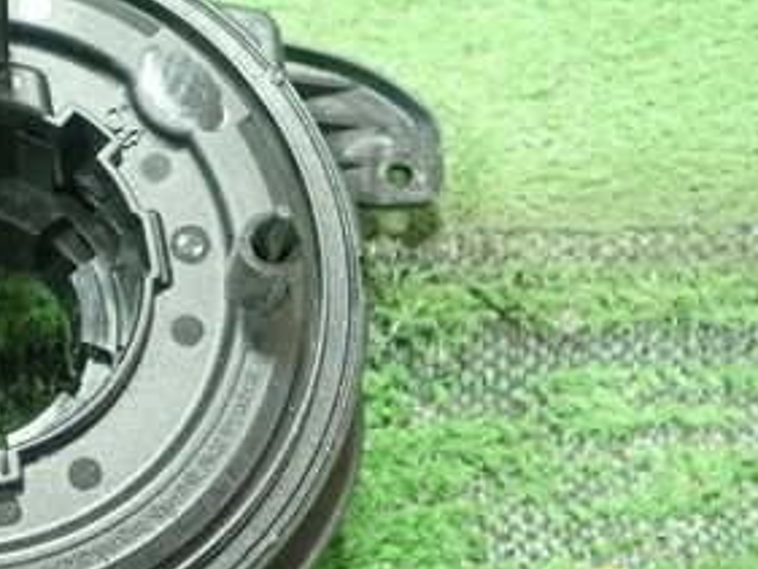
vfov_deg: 22.9
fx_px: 1402
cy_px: 324
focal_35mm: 64
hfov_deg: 28.2
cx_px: -24
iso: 800
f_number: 2.3
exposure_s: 1/80
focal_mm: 5.5
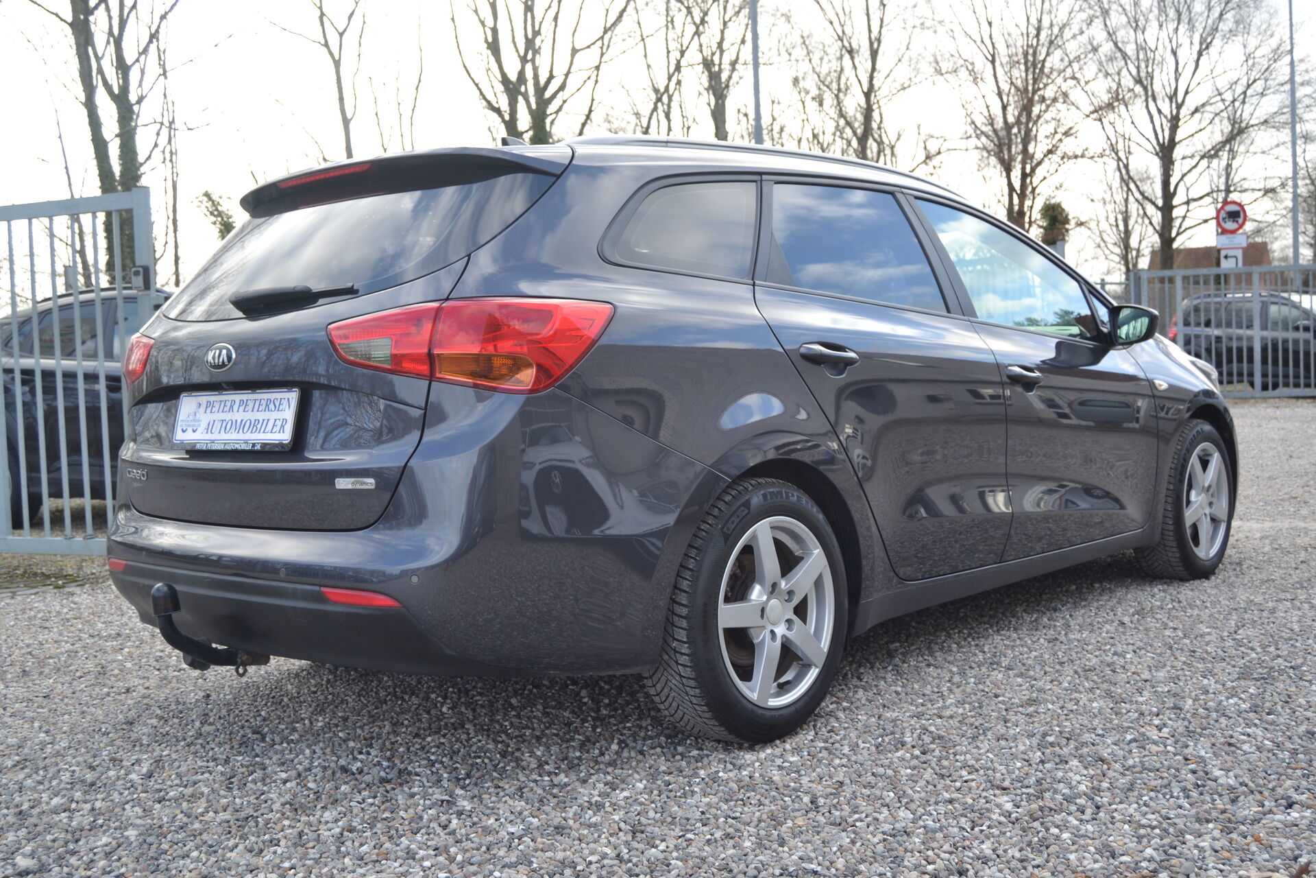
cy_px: 439
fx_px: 1316
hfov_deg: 53.1
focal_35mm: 36
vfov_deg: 36.9
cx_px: 658
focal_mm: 24
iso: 125
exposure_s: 1/125
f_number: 5.6
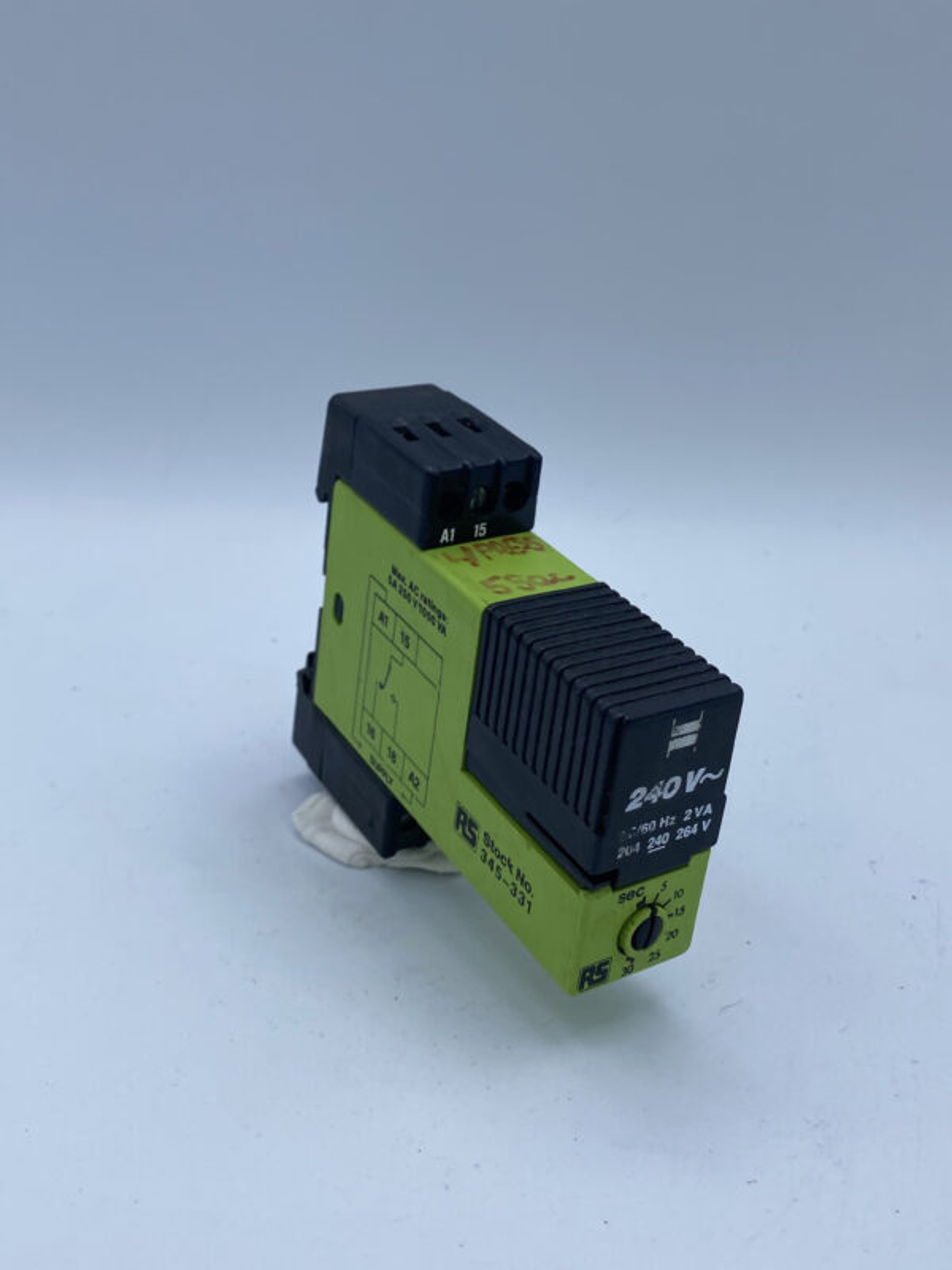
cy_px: 635
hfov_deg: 53.1
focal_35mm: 26
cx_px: 476
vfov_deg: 67.3
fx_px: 953
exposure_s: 1/1103
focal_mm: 4.25
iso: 32
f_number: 1.8
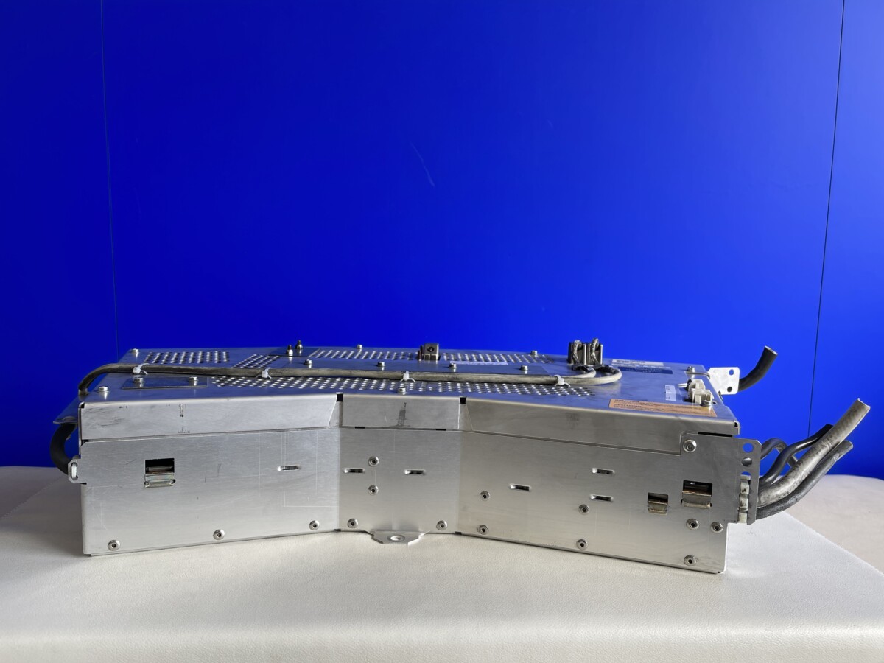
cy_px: 332
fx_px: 664
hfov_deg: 67.3
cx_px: 442
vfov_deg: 53.1
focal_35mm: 26
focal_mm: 5.1
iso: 32
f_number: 1.6
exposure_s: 1/136
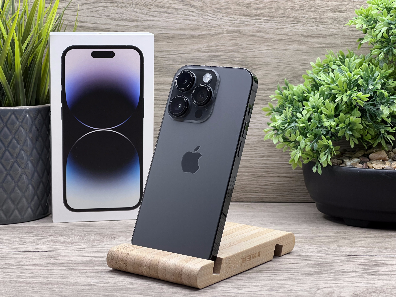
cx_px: 198
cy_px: 148
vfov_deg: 19.1
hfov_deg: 25.3
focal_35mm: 77
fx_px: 881
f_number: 2.8
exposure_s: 1/100
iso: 80
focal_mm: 9
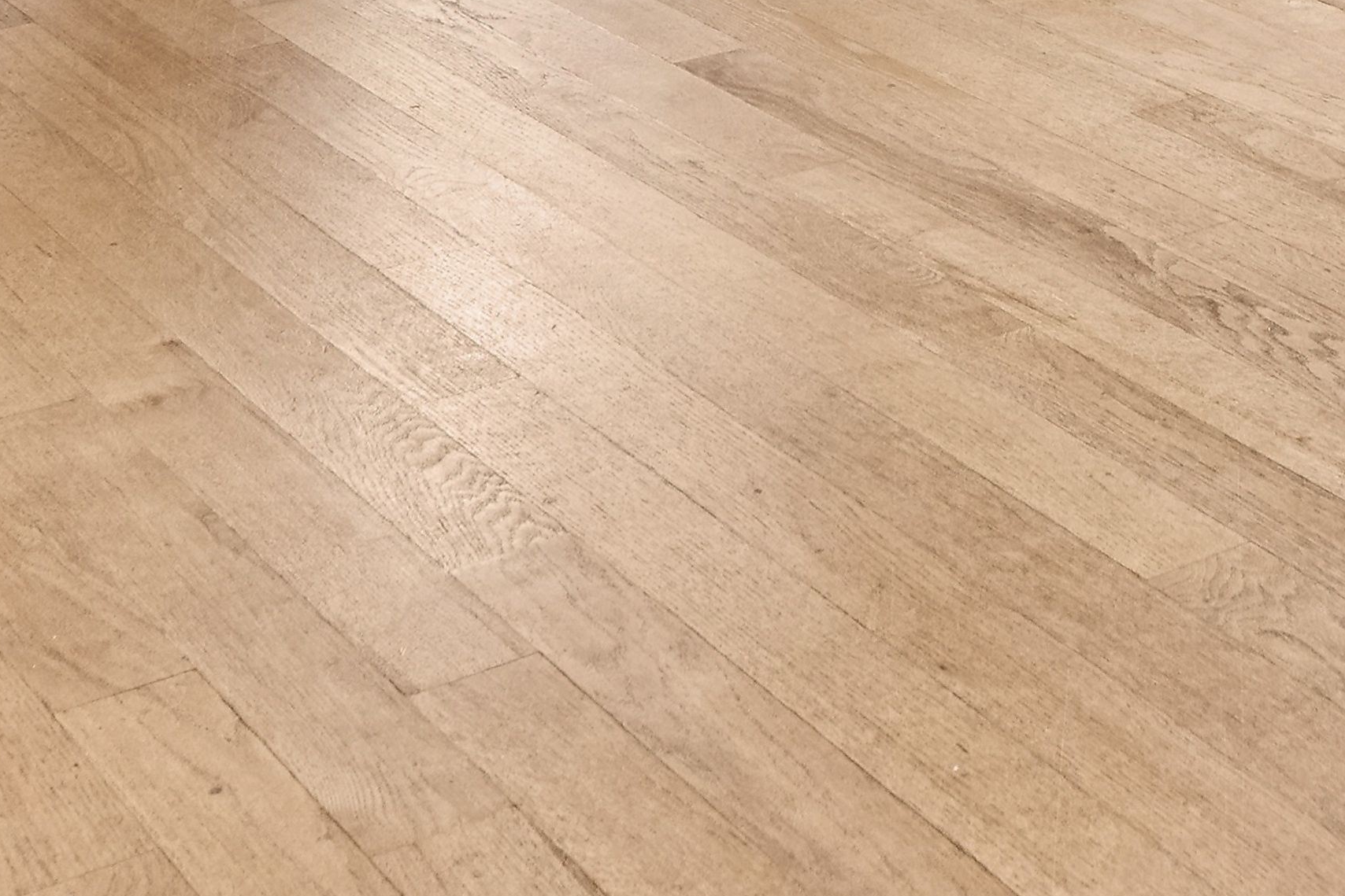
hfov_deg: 22.3
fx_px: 3308
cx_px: 1264
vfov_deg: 13.1
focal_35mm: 89
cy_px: -961
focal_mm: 17.5
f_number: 8
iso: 400
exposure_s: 1/25
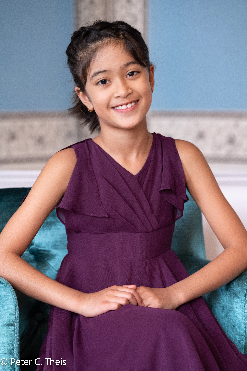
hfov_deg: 10.1
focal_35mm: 135
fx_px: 1391
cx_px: 124
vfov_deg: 15.2
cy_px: 186
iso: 3200
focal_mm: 135
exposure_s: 1/125
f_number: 5
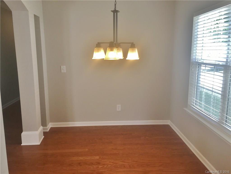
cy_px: 87
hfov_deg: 61.7
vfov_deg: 48.2
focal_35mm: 29
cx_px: 116
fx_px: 194
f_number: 2.2
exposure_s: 1/60
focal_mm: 4.15
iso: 25
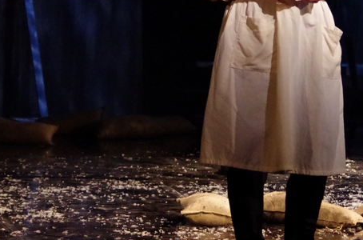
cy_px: 29
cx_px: 106
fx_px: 2554
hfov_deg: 8.1
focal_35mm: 254
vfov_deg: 5.4
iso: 6400
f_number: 4.5
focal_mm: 80
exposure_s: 1/100
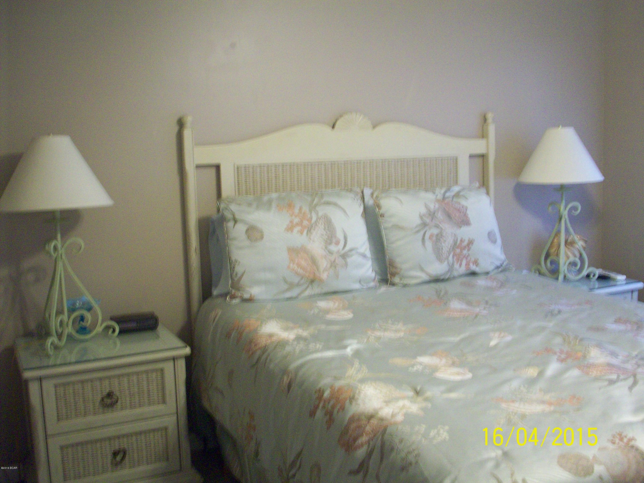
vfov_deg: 38.7
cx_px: 322
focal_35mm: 37
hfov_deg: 50.1
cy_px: 242
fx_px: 688
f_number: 2.8
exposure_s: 1/8
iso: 200
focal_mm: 6.2
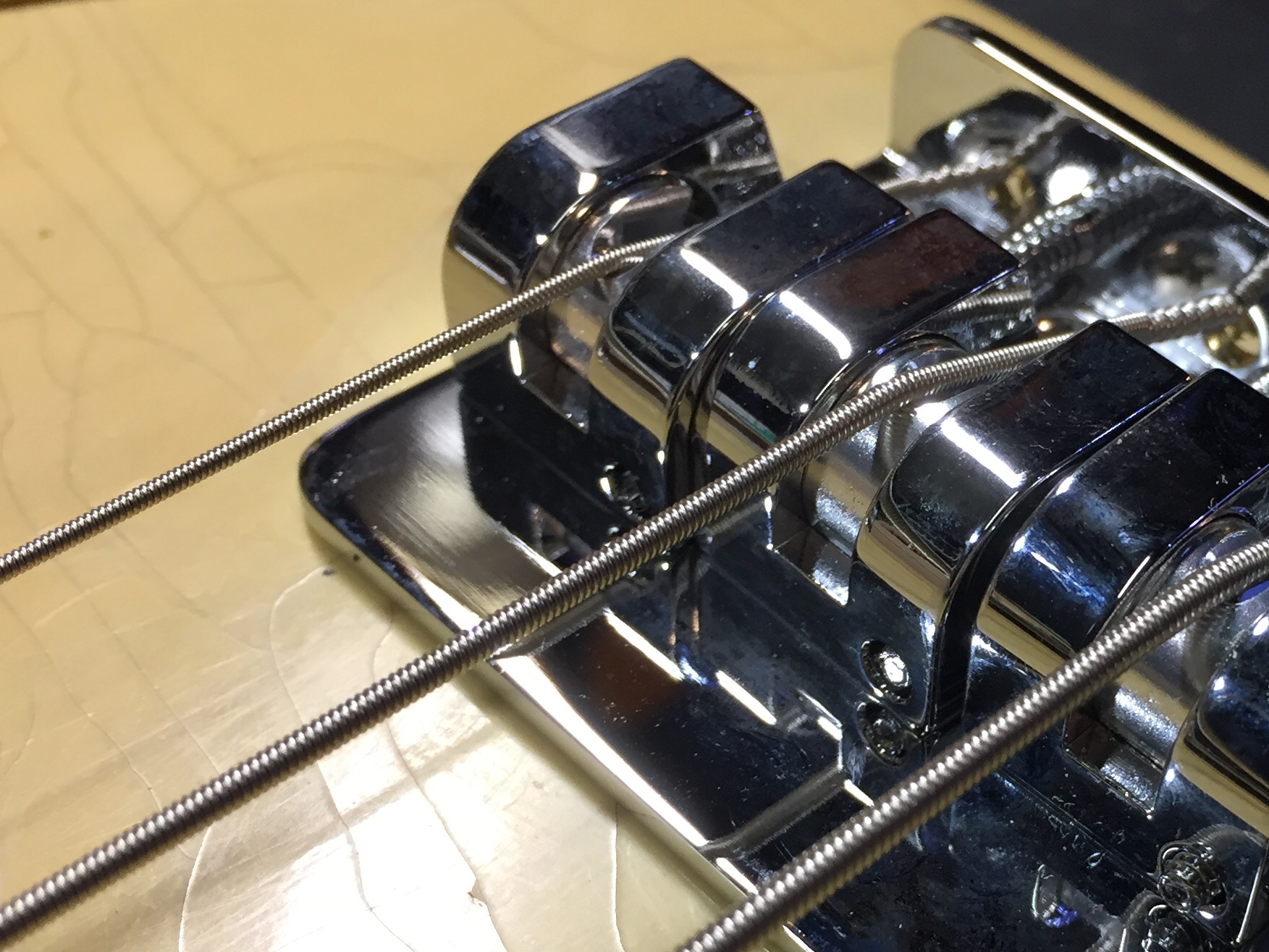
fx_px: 1980
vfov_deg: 26.7
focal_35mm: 54
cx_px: 1059
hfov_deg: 34.2
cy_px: 706
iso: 32
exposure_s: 1/40
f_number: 2.2
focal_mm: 4.15
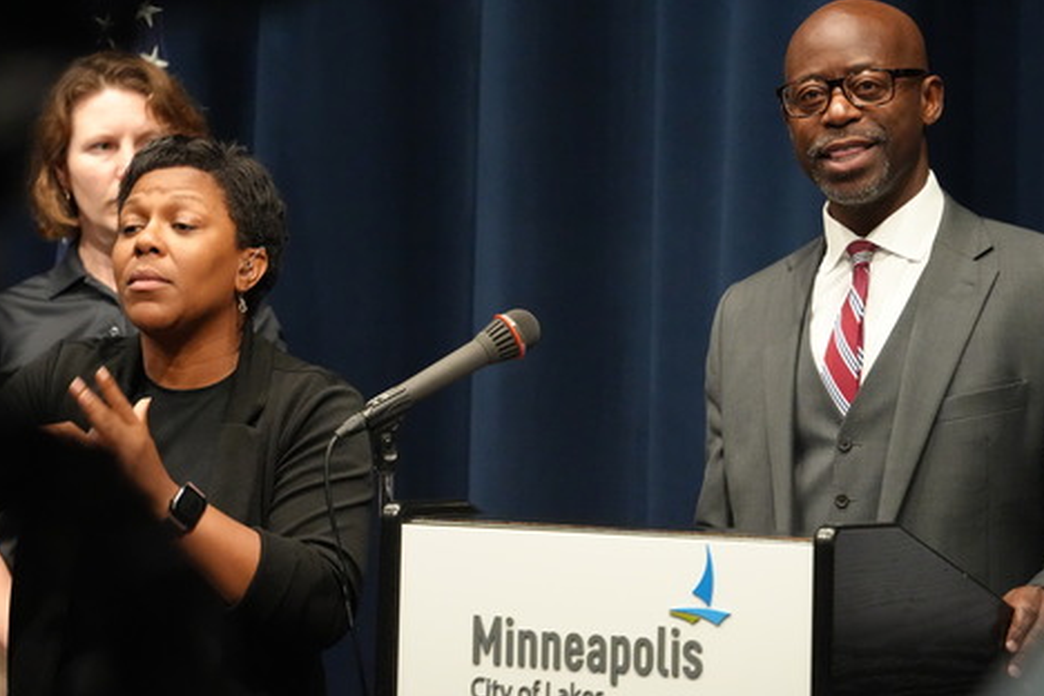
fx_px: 6351
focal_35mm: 219
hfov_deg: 9.4
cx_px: 555
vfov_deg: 6.3
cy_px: 330
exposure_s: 1/160
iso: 12800
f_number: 5.6
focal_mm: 190
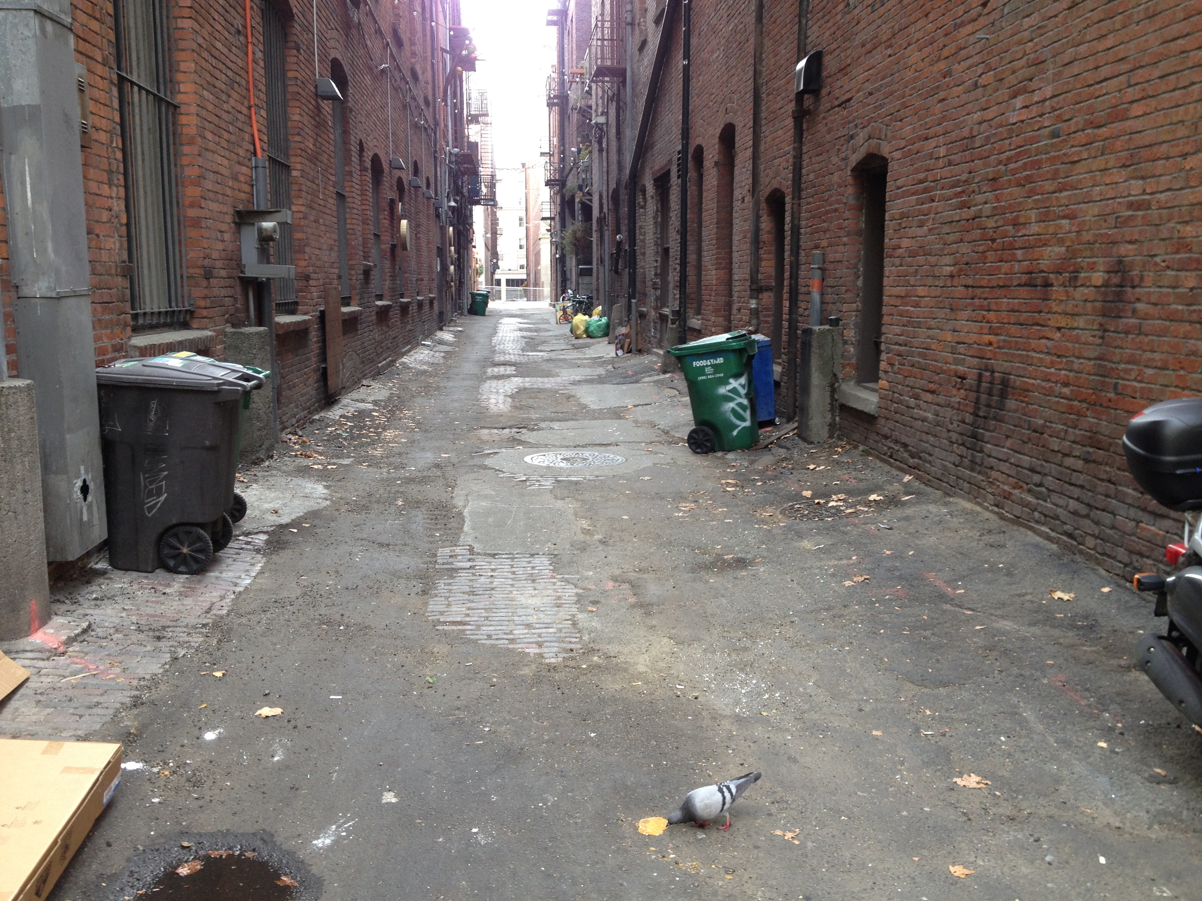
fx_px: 1215
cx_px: 601
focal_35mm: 35
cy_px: 450
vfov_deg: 40.7
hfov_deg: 52.6
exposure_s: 1/60
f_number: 2.4
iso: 64
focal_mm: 4.28
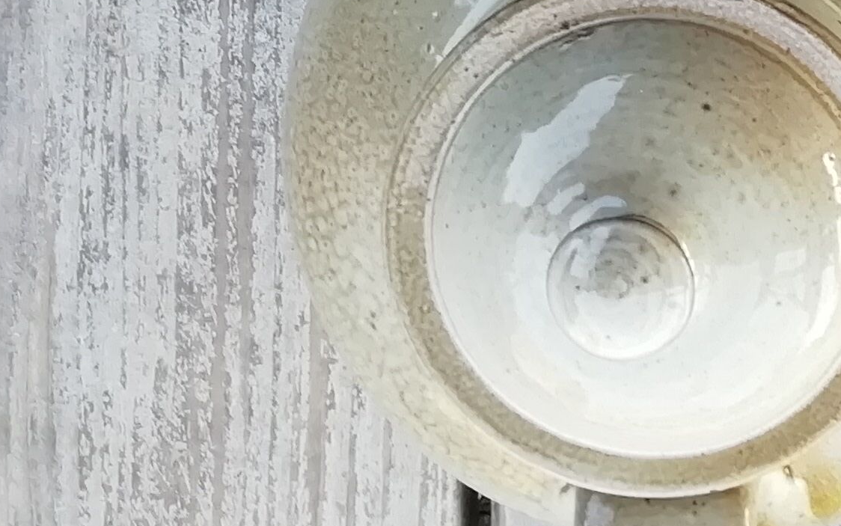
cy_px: -241
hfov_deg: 18.9
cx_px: 1093
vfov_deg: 12.3
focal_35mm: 102
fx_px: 2338
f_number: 2.2
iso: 50
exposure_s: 1/50
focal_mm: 3.21
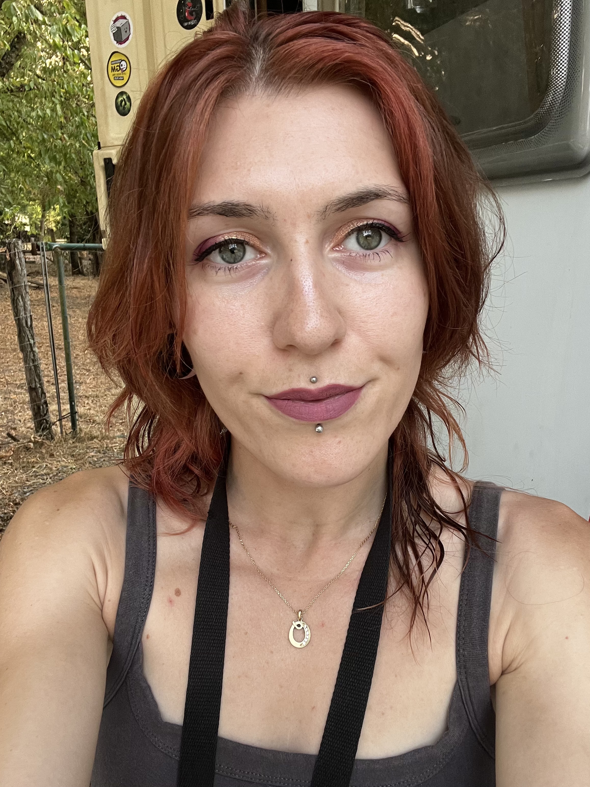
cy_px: 394
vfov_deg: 60.0
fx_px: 682
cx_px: 295
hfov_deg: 46.8
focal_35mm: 30
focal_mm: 2.71
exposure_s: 1/60
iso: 100
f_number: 2.2
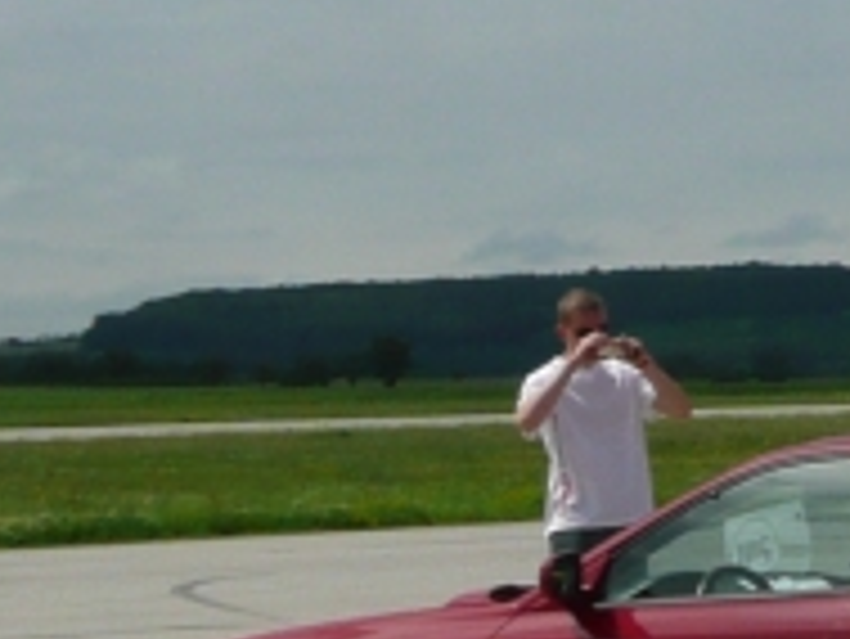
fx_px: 6388
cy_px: 356
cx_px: 1943
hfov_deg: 7.2
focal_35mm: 260
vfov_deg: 5.7
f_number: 10
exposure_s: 1/400
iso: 100
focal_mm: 7.8
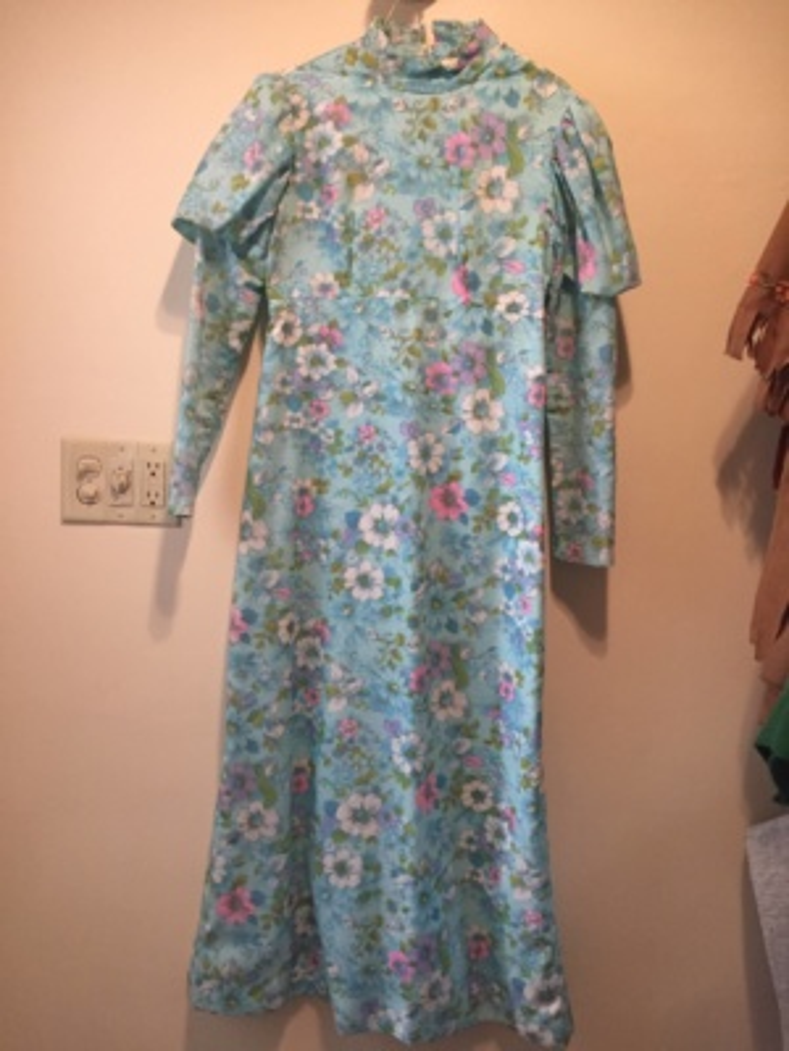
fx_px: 881
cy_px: 526
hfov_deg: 48.2
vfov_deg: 61.7
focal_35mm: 29
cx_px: 394
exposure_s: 1/30
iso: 160
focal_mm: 4.15
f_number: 2.2
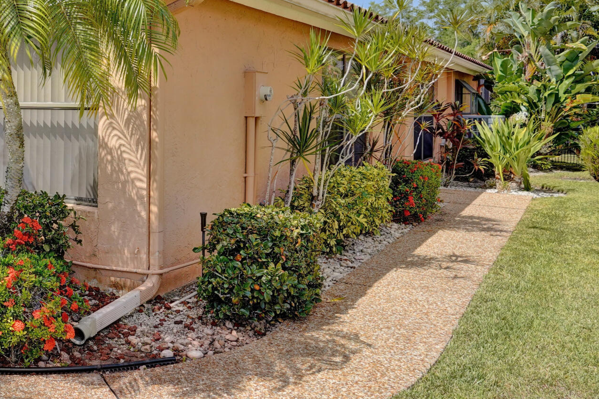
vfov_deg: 34.5
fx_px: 632
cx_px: -38
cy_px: 112
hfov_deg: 41.8
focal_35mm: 38
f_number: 4.5
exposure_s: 1/8000
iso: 800
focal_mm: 16
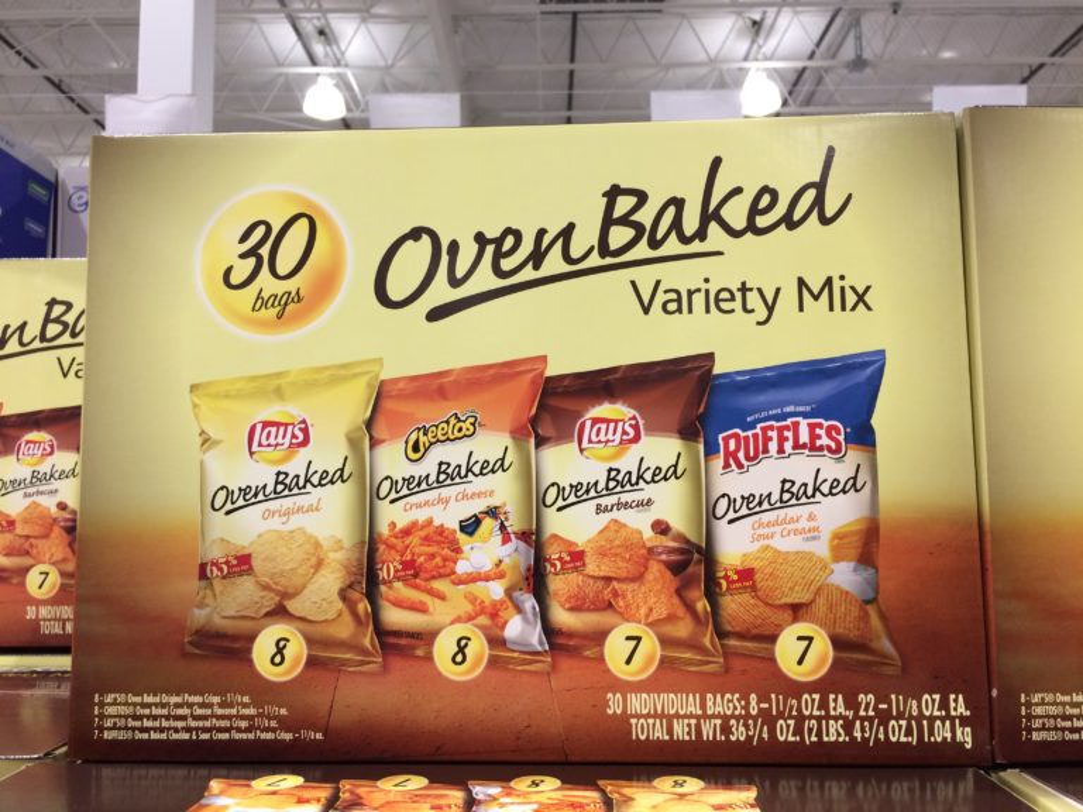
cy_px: 406
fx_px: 907
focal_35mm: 29
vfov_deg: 48.2
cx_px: 542
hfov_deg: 61.7
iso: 100
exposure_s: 1/30
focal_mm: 4.15
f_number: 2.2
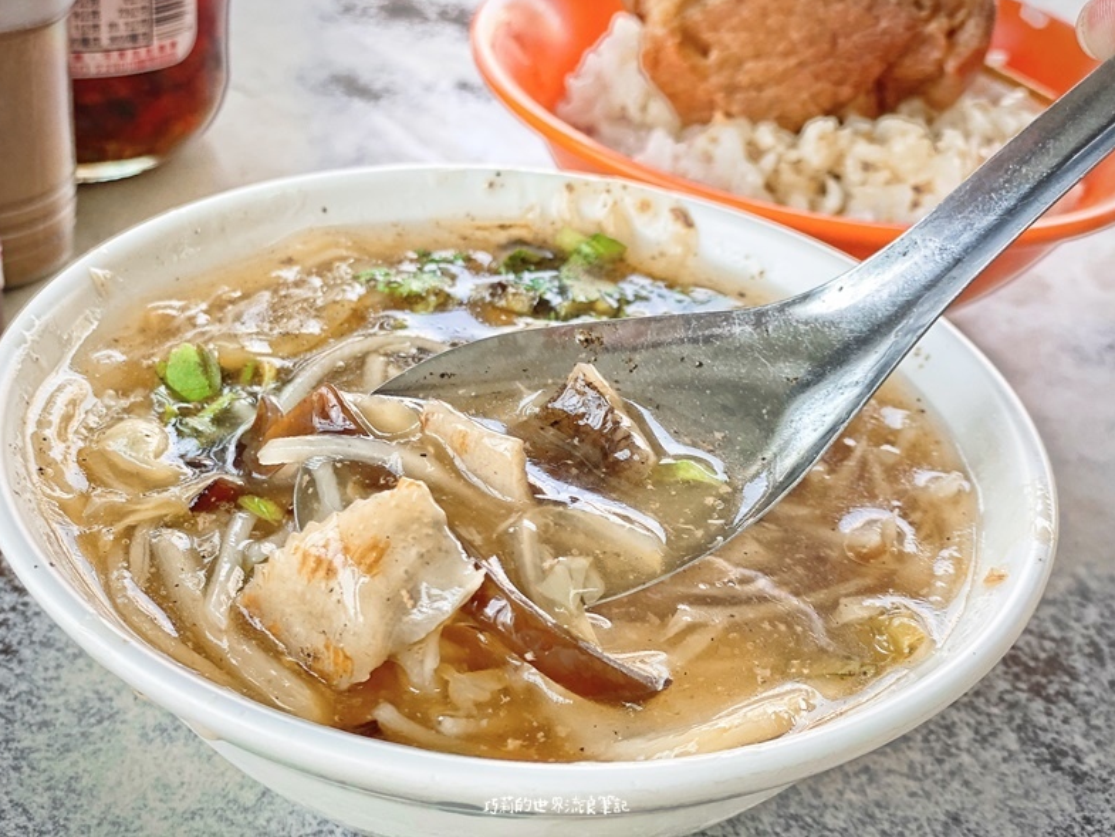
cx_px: 564
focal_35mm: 53
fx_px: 1707
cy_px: 412
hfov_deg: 36.2
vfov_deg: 27.5
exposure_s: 1/120
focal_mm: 6
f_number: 2
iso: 40
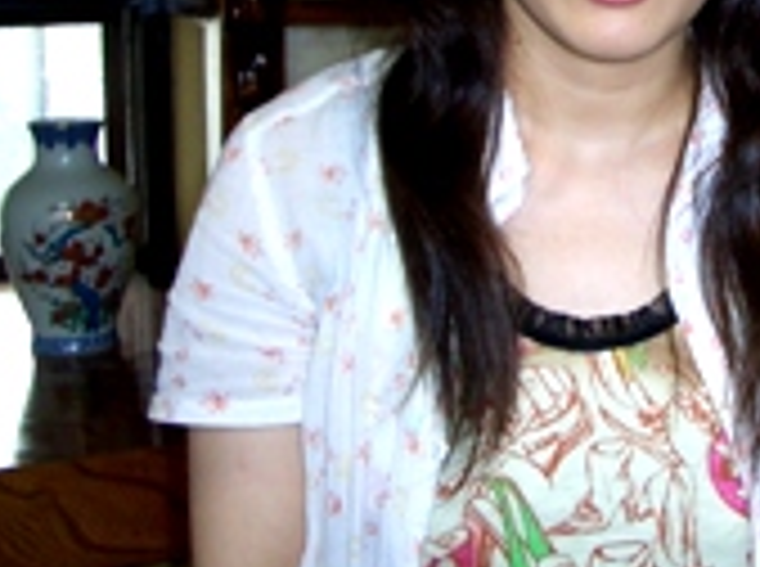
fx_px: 1862
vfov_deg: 17.0
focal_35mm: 85
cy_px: 38
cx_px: 886
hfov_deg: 21.6
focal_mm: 5.8
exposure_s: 1/40
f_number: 2.6
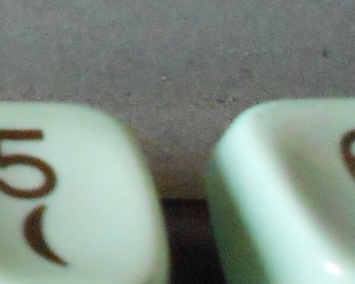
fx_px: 1461
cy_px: -55
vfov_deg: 10.9
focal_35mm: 139
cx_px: -515
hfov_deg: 11.4
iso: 800
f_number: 3.5
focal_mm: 4.6
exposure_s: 1/13
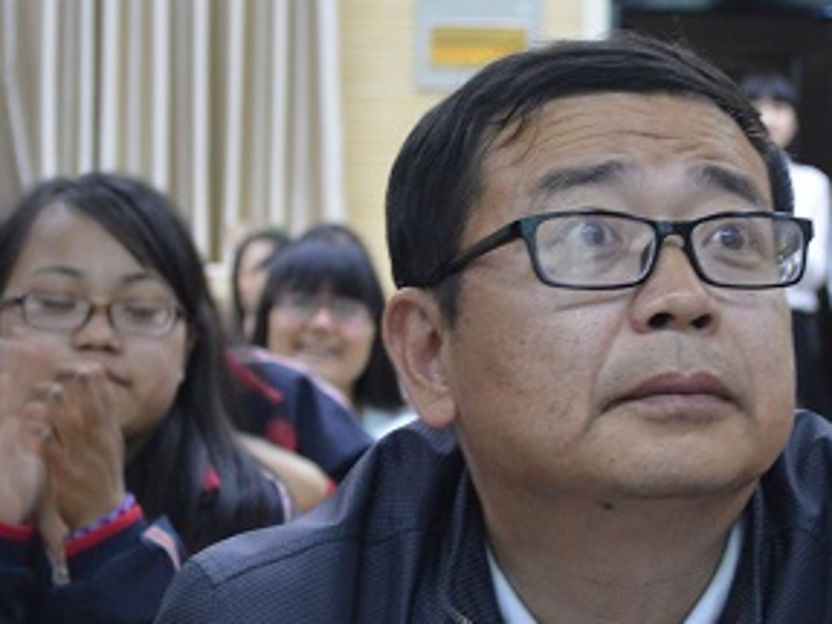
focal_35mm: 136
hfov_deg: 14.5
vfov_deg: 10.9
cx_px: 519
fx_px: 3268
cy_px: 374
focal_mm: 45
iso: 1800
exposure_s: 1/15
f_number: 5.3
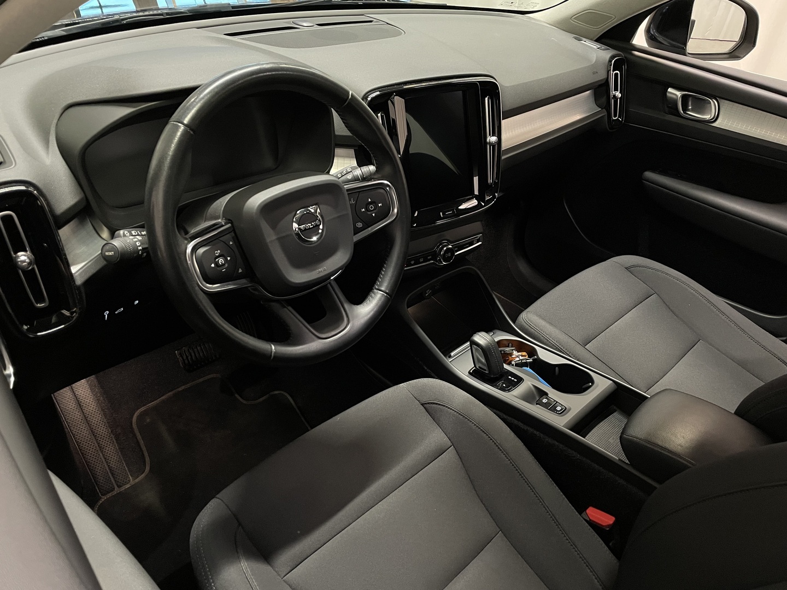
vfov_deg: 53.1
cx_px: 394
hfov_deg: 67.3
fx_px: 591
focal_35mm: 26
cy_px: 295
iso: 500
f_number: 1.6
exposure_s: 1/50
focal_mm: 4.2
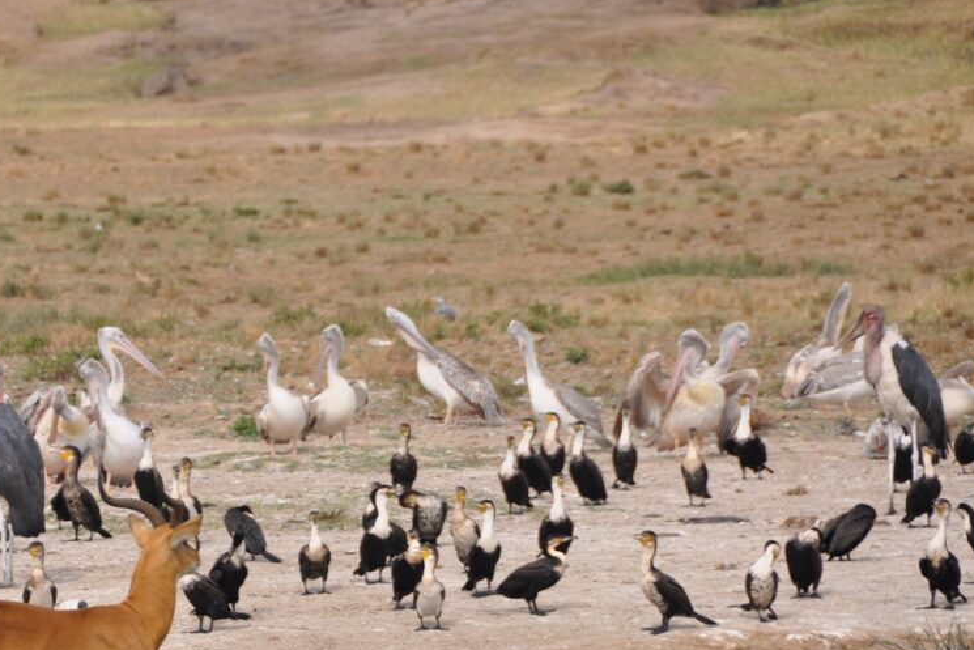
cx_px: 246
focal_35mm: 483
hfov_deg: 4.3
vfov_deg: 2.8
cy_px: 488
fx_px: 13070
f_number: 6.3
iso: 200
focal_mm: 200
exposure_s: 1/640
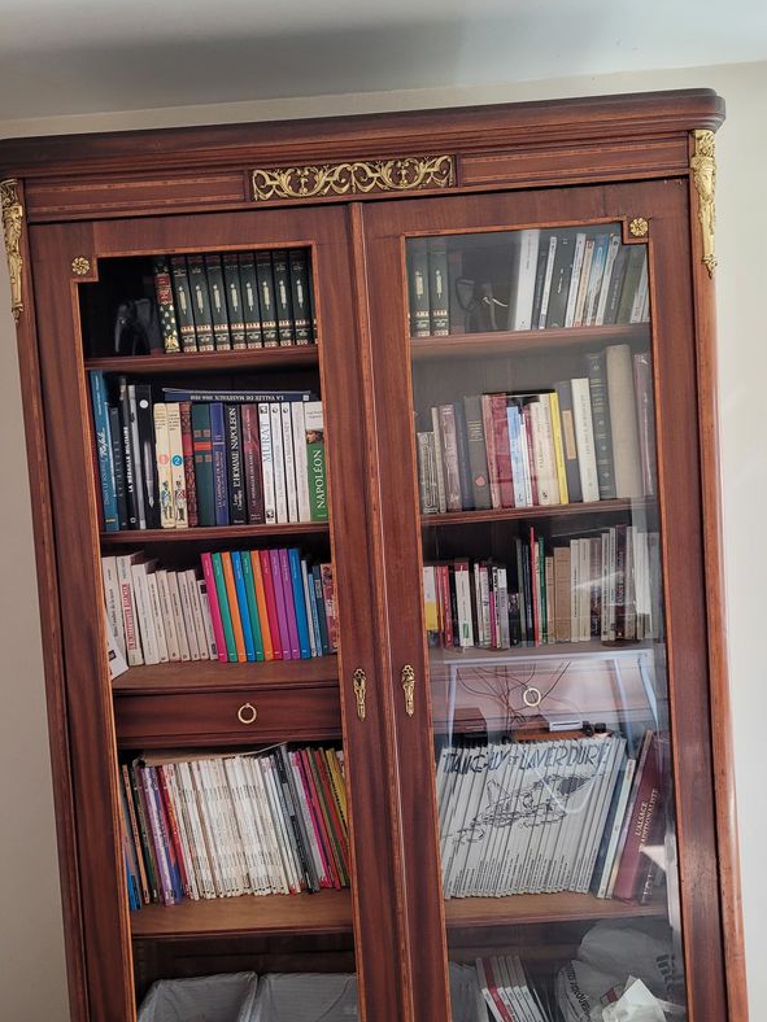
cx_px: 371
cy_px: 529
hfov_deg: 42.9
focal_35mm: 33
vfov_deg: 55.3
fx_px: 975
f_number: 1.8
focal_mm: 5.4
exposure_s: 1/100
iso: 200
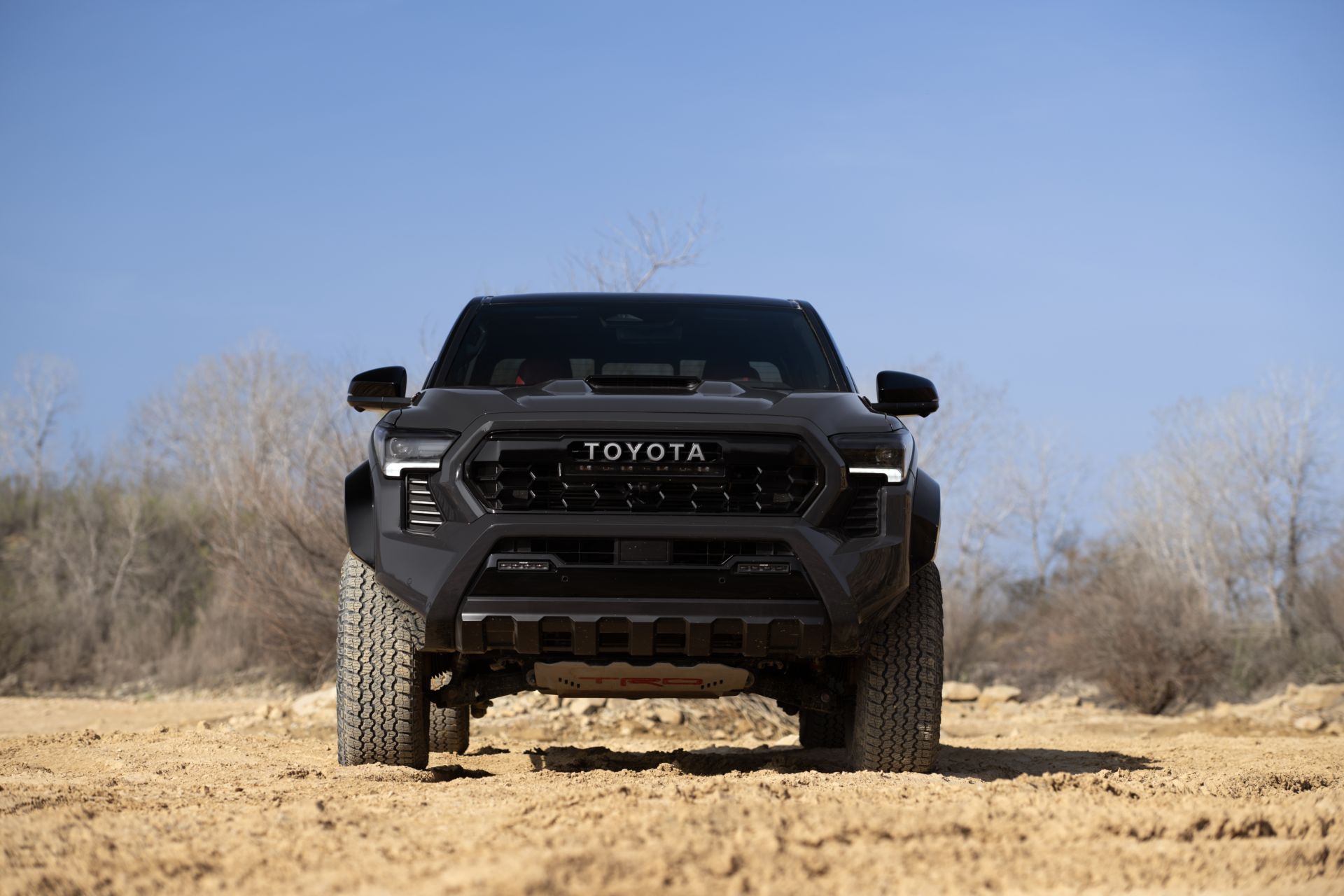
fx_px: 3546
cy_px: 448
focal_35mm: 95
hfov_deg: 21.5
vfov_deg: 14.4
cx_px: 672
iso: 64
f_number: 4.5
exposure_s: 1/200
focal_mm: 95
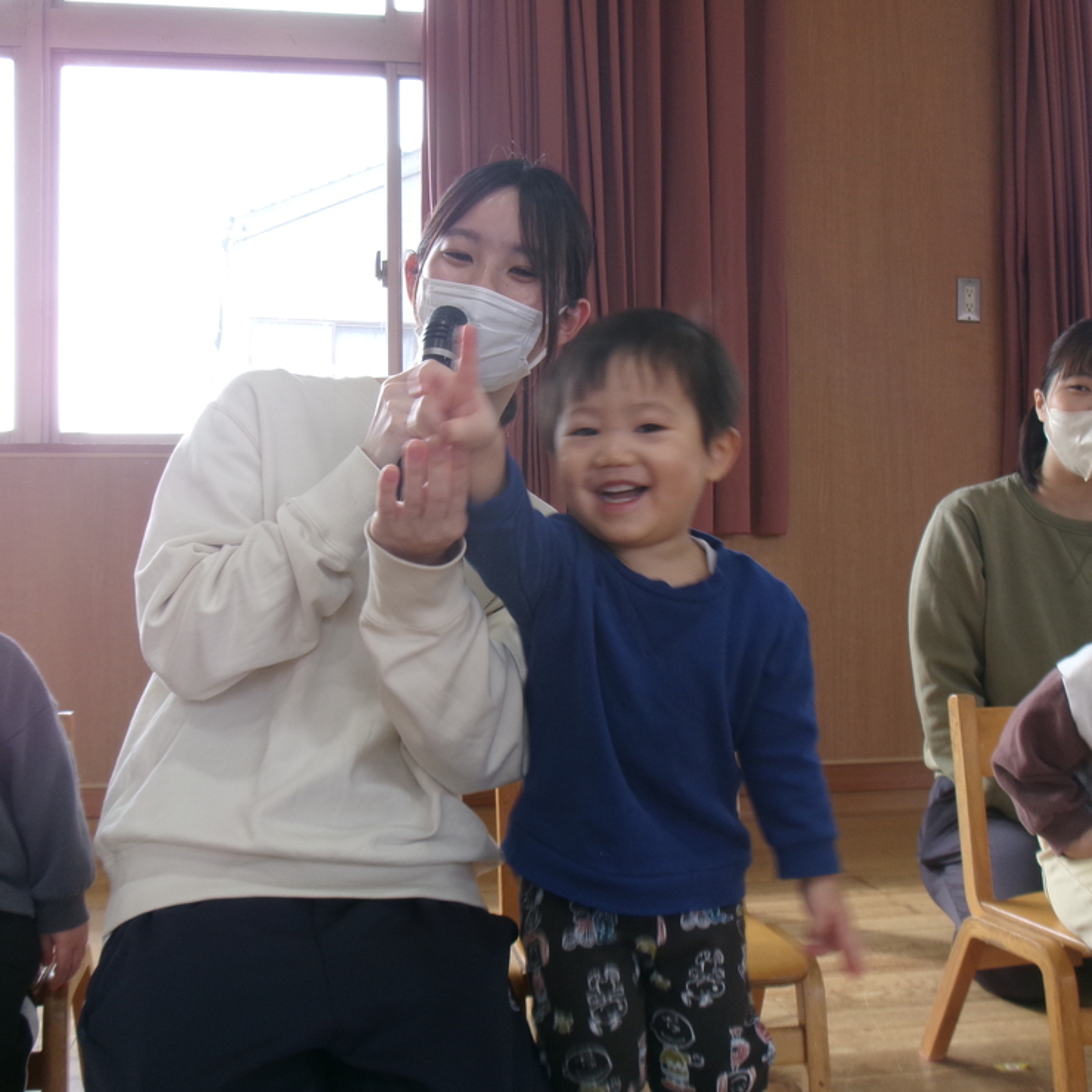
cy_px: 543
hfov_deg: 39.1
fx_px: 1535
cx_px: 506
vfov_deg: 39.2
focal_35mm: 43
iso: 100
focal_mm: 6.4
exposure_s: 1/38
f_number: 4.5
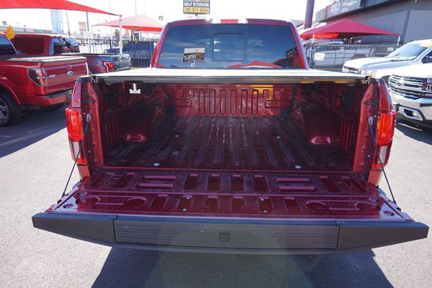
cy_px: 144
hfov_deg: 73.8
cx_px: 216
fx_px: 288
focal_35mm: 24
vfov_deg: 53.1
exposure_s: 1/80
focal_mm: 16
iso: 100
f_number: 5.6
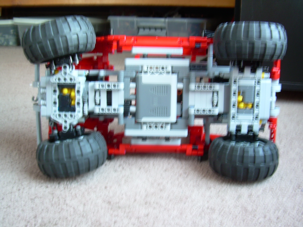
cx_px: 152
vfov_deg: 37.7
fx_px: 333
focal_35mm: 38
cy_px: 114
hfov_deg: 49.0
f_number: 2.8
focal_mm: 6.3
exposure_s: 1/2.6
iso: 59
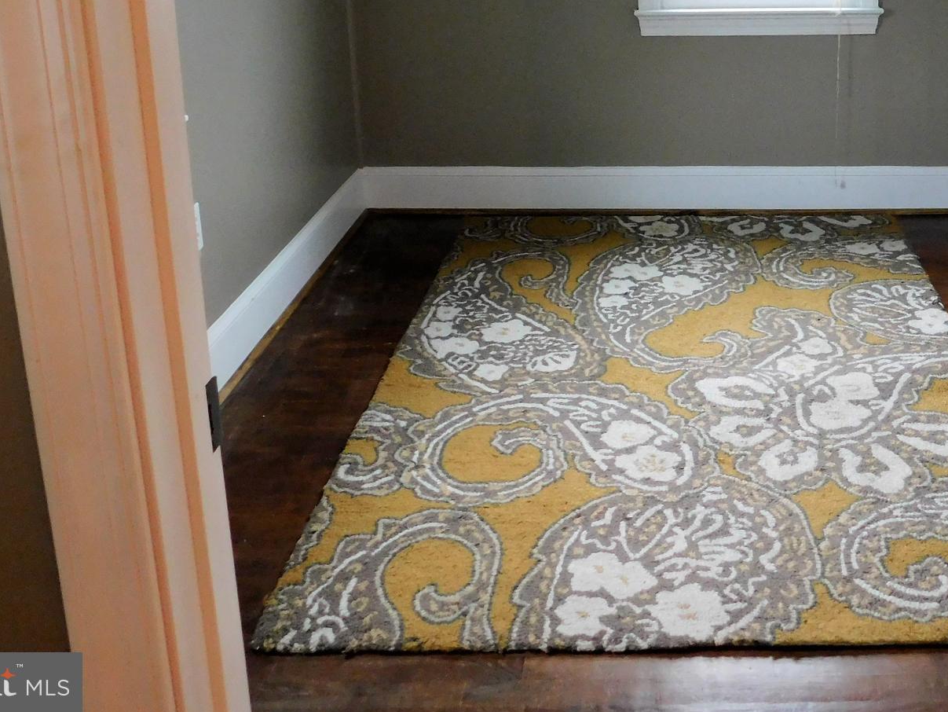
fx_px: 1068
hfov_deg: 46.4
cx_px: 690
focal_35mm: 39
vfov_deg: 35.3
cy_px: 113
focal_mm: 4
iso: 360
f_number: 3
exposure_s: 1/30
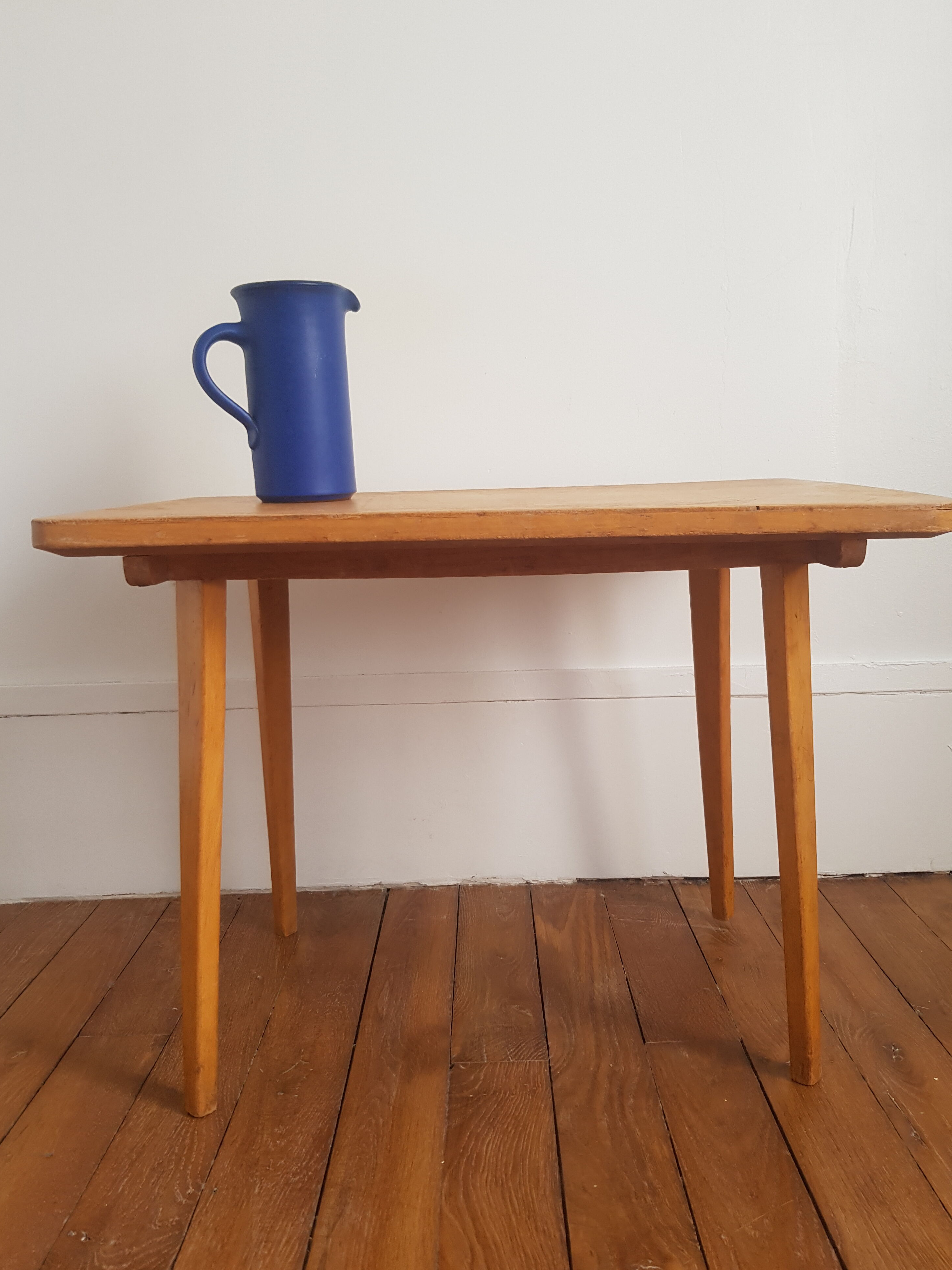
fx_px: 990
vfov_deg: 65.3
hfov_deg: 51.3
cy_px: 635
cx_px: 491
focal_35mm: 27
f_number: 1.7
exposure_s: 1/60
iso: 100
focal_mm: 4.2
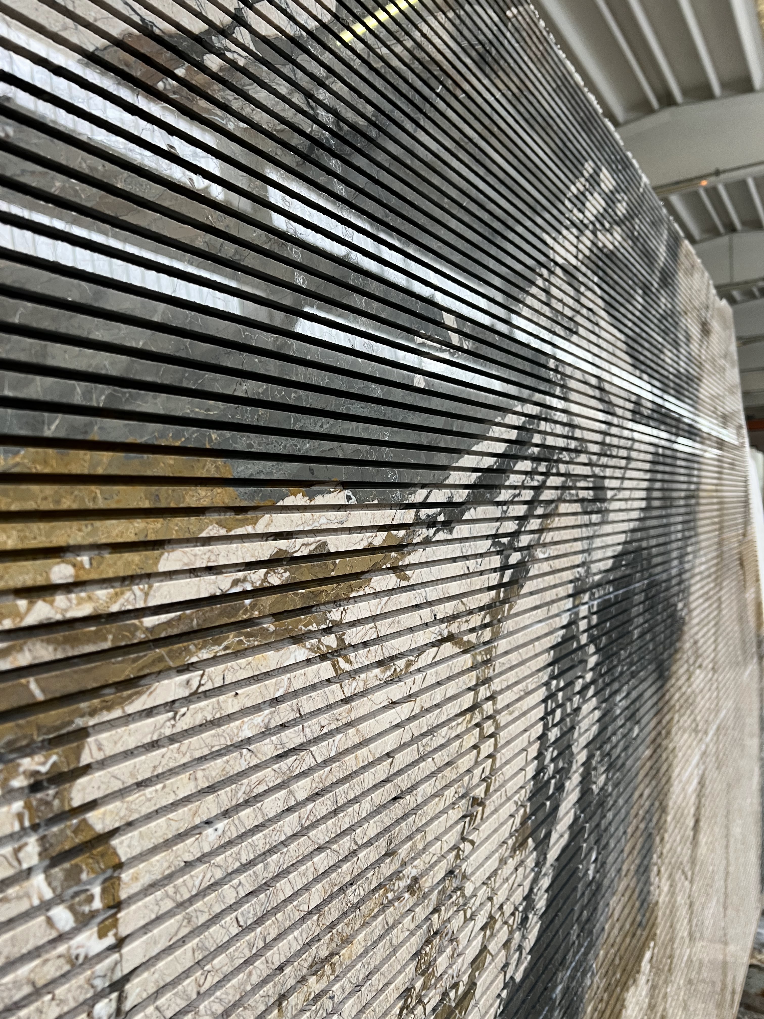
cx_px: 382
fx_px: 765
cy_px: 510
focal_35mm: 26
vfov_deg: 67.3
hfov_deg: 53.1
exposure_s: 1/50
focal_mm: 5.7
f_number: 1.5
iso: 80
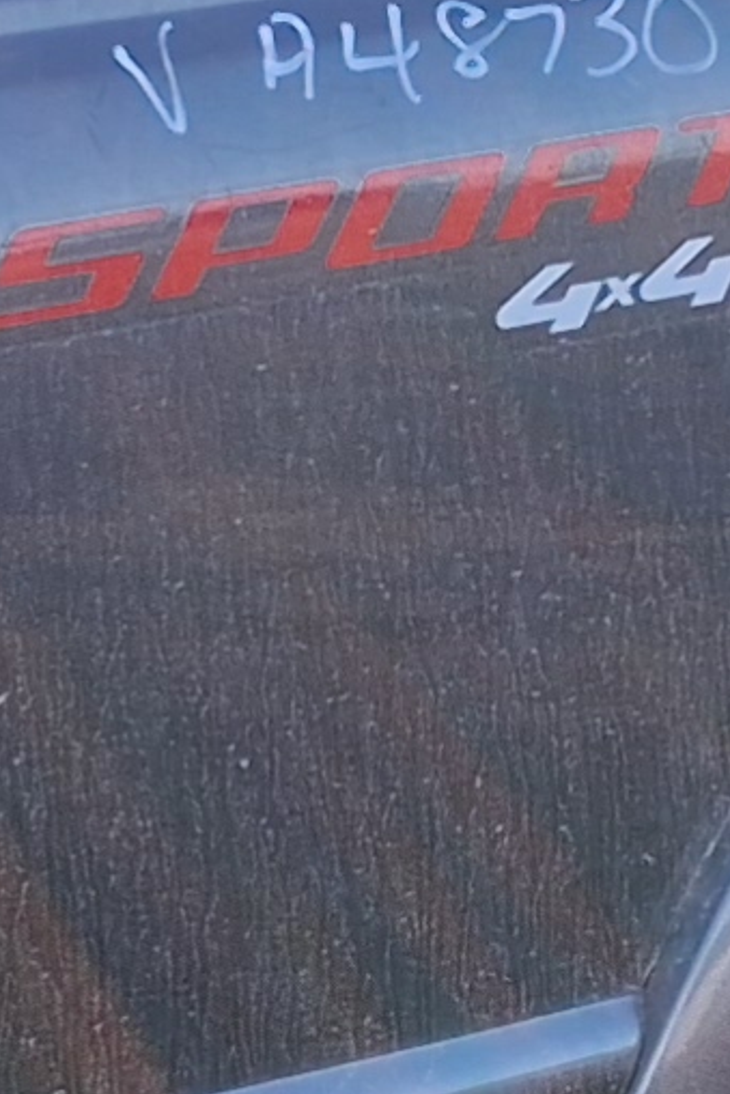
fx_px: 6595
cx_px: 429
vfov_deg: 9.5
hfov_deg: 6.3
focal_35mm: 217
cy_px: 463
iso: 25
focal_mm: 3.98
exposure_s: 1/141
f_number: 1.8
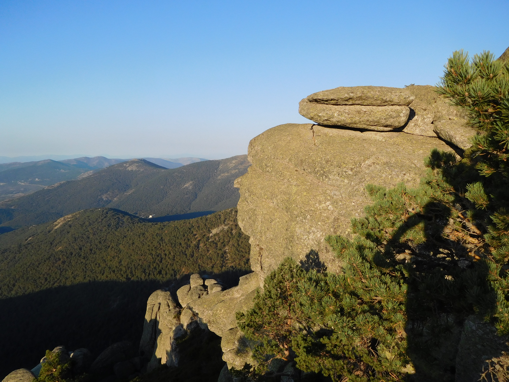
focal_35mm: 25
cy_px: 191
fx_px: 368
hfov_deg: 69.4
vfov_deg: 54.9
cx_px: 254
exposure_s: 1/1000
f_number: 3.4
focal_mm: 4.5
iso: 125
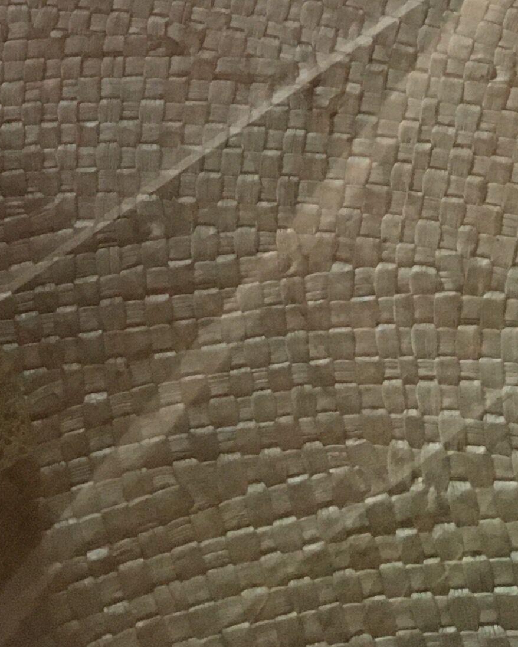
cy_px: -482
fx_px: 1992
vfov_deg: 15.9
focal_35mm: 104
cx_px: 160
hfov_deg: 14.8
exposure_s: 1/25
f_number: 2.2
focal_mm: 4.15
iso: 200
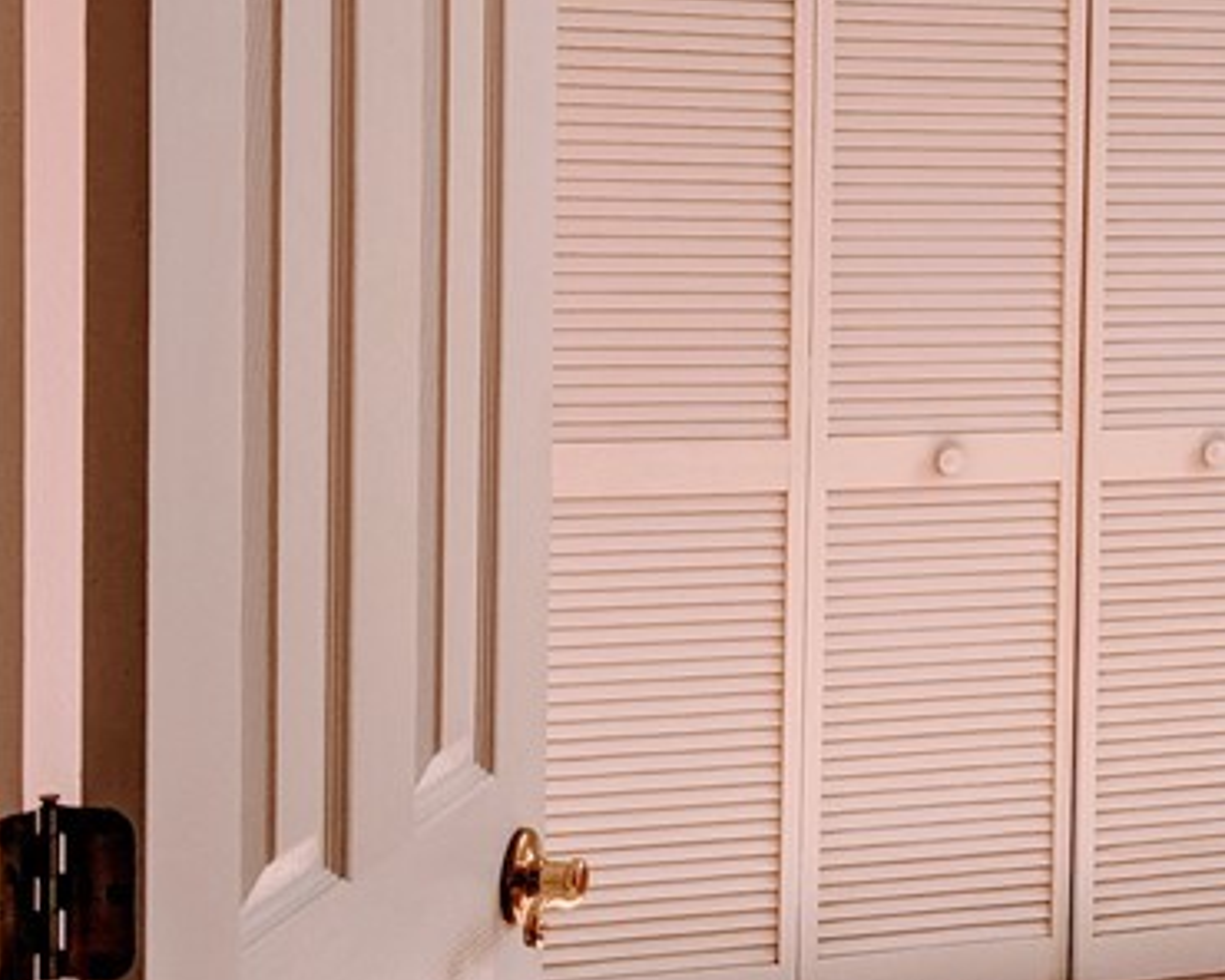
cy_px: 185
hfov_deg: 25.1
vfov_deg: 20.7
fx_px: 2647
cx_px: 1162
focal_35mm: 73
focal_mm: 4.38
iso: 62
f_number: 1.73
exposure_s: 1/1560
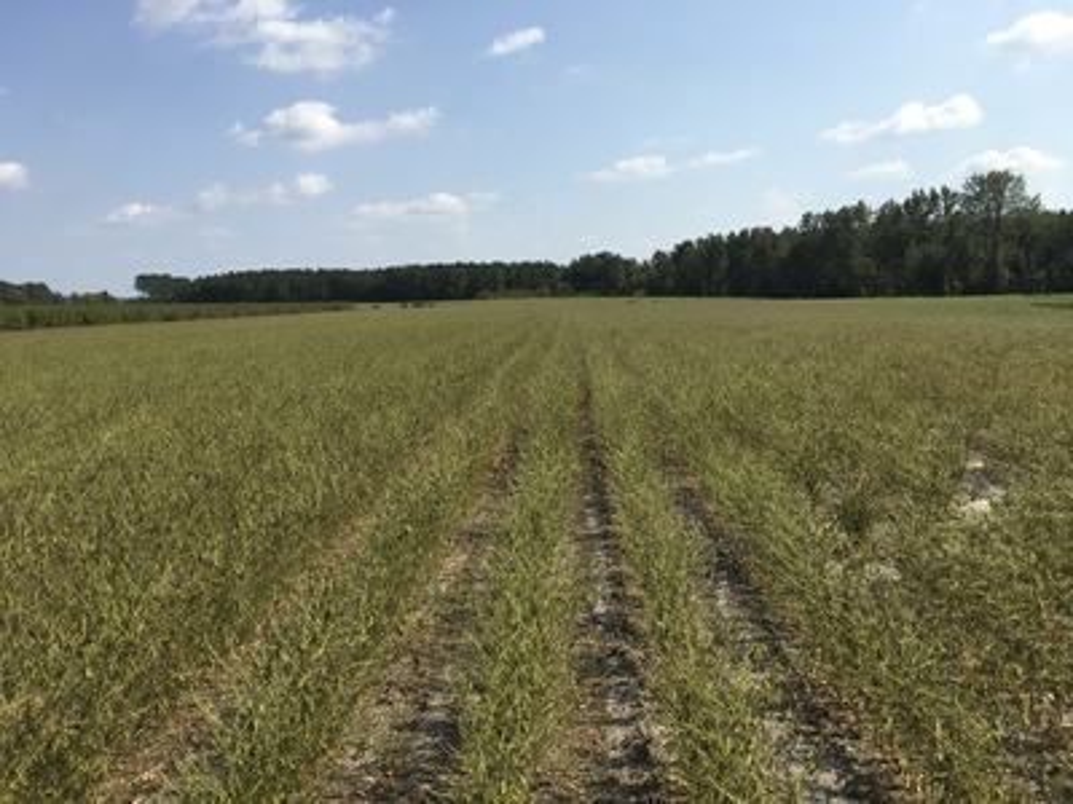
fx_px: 899
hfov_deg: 61.7
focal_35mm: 29
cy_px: 402
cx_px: 536
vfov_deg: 48.2
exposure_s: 1/2198
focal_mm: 4.15
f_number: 2.2
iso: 25
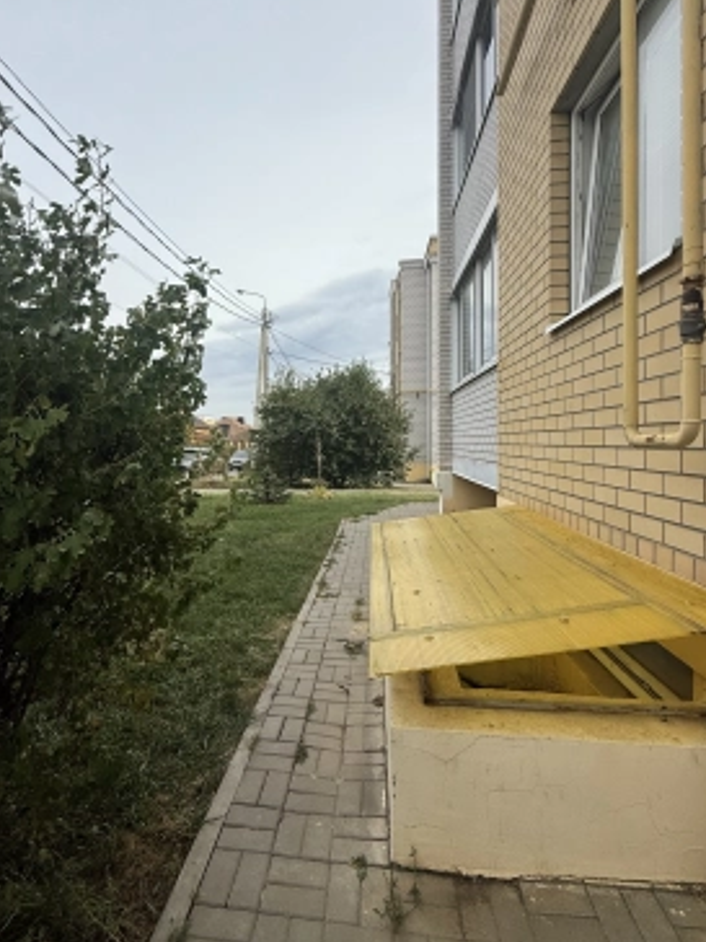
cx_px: 319
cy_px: 440
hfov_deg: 71.4
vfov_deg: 87.6
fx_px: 489
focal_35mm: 18
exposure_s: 1/2092
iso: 50
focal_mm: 2.22
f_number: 2.2
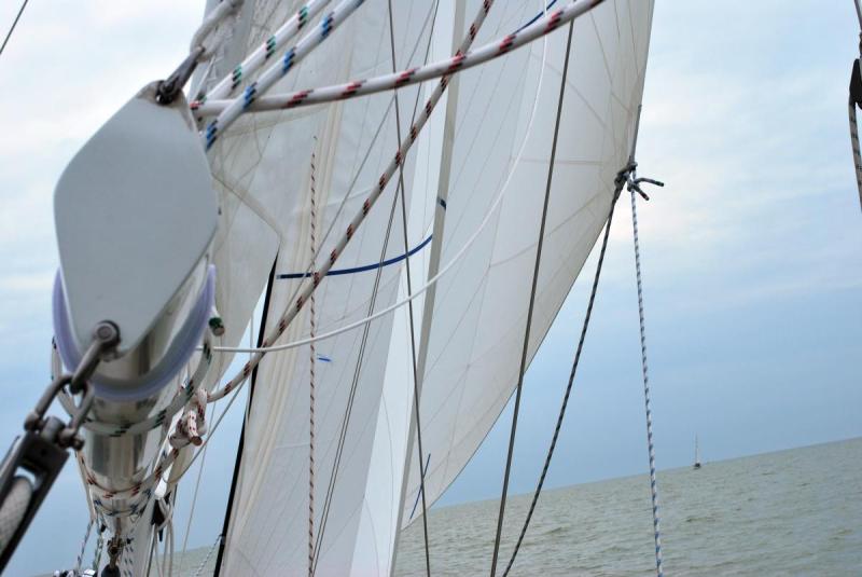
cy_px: 288
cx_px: 431
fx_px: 1582
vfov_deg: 20.7
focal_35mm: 66
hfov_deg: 30.5
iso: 100
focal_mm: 44
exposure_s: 1/320
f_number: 9
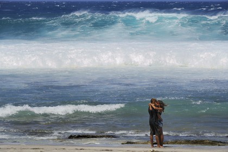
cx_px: 114
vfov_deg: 8.9
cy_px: 76
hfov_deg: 13.2
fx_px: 982
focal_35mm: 155
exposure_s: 1/320
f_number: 13
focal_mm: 155
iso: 200
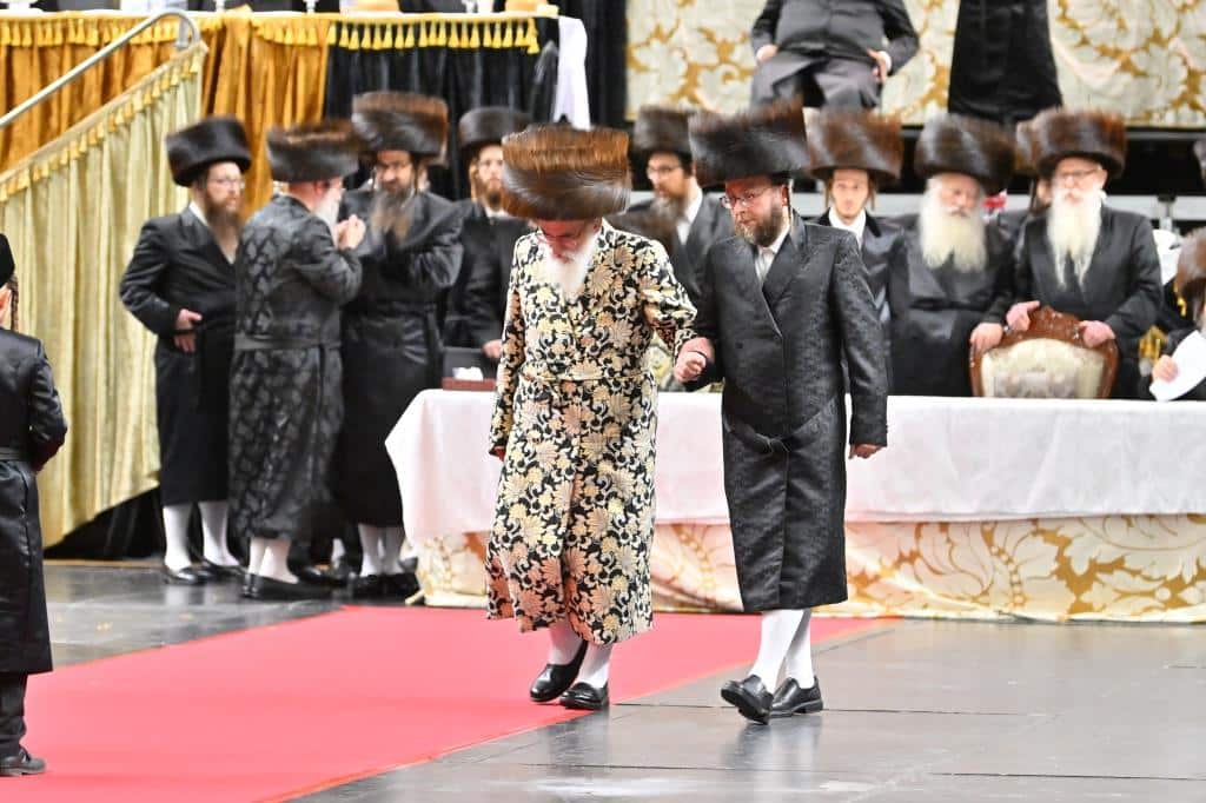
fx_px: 7032
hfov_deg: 9.8
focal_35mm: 210
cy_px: 402
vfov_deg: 6.5
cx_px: 603
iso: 1600
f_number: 2.8
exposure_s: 1/200
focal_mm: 140
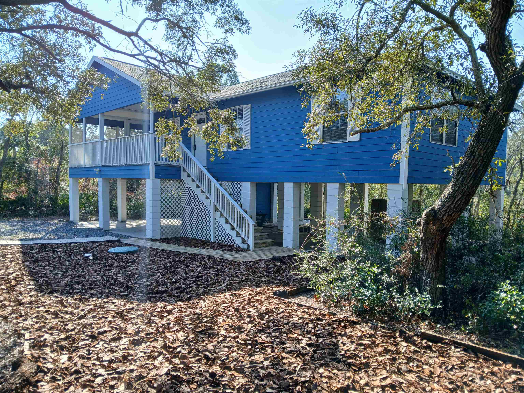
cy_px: 196
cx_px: 262
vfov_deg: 53.1
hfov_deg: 67.3
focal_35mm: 26
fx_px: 394
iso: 20
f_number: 1.8
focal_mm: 3.98
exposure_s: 1/157
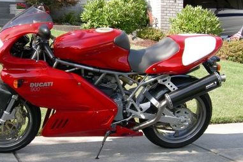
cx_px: 93
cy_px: 92
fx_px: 405
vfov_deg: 22.6
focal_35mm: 60
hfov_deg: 33.3
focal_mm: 9.1
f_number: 4.6
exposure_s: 1/125
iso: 64
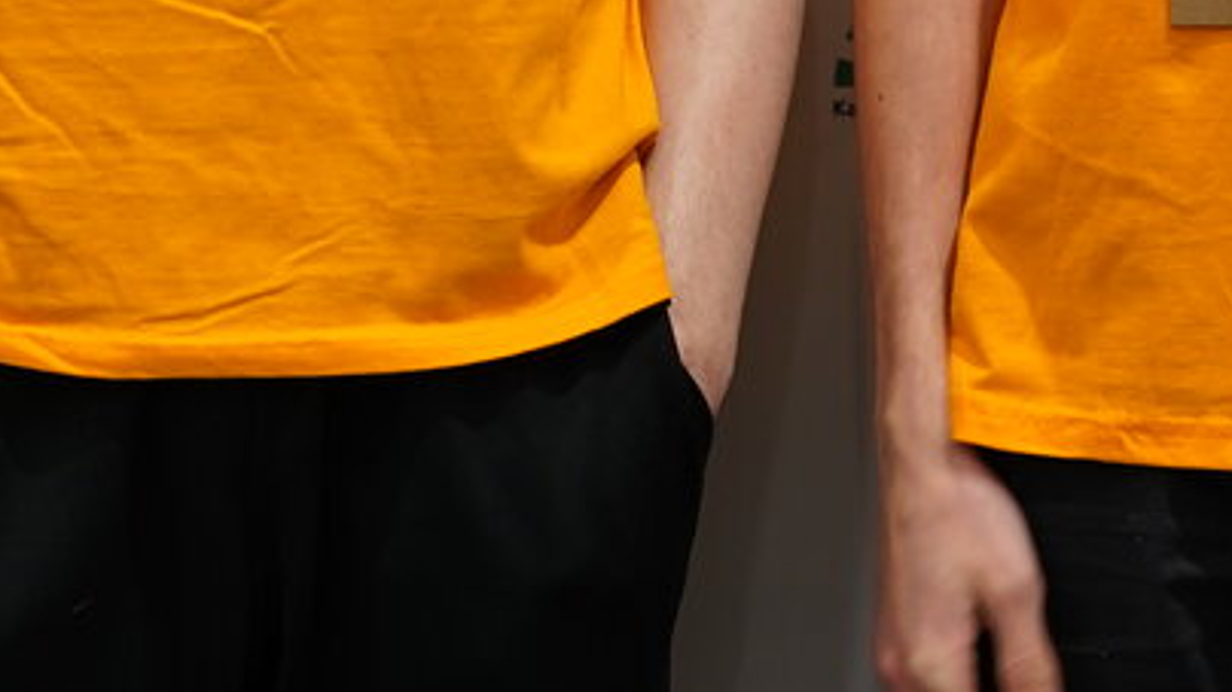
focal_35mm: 210
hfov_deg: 10.2
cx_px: 226
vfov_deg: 5.7
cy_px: -500
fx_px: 6858
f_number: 2.8
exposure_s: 1/60
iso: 640
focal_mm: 50
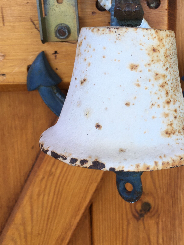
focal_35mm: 51
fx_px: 361
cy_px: 87
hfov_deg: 28.4
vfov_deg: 37.2
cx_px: 124
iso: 32
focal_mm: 4.15
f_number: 2.2
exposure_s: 1/50
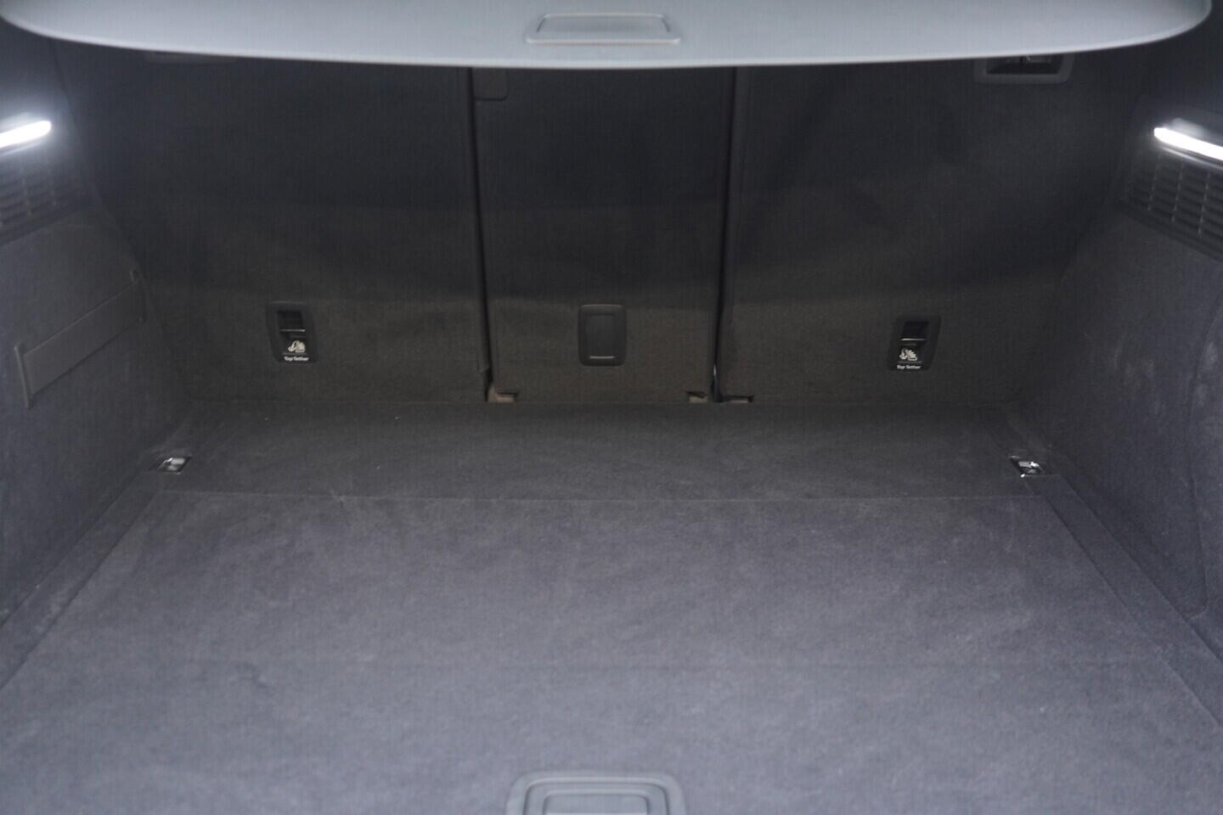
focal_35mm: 36
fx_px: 1223
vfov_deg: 36.9
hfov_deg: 53.1
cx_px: 612
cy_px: 408
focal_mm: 24
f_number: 2.8
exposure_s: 1/40
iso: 1000
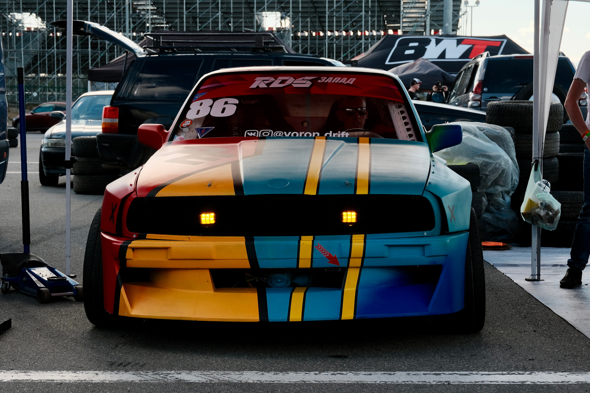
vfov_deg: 17.7
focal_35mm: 77
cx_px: 295
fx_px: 1262
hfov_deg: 26.3
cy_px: 196
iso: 640
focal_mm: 51.6
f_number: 8
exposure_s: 1/340
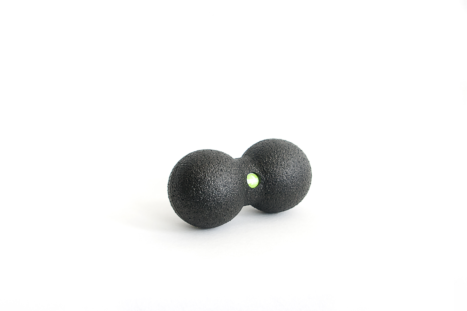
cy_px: 156
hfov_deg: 40.0
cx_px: 234
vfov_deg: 27.3
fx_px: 642
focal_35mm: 50
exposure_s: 1/8
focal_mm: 33
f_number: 8
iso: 200
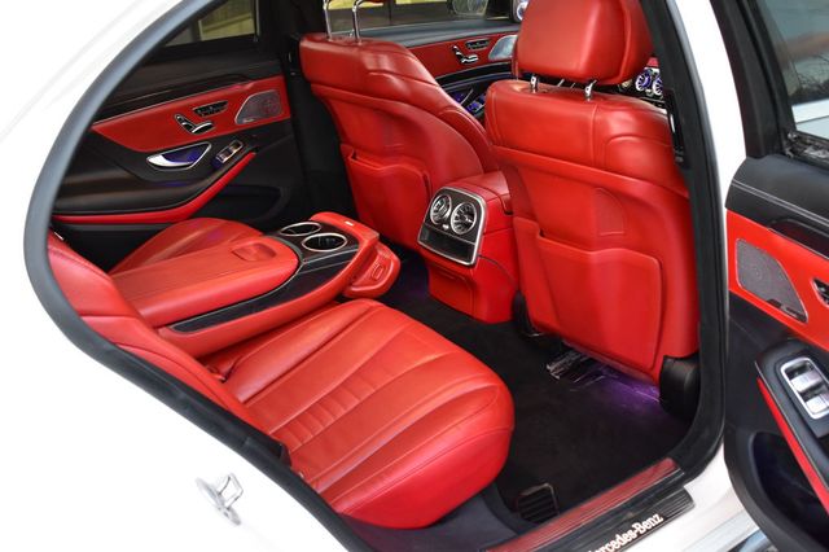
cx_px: 414
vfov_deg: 35.5
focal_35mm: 38
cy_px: 276
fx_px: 863
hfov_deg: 51.3
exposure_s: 1/15
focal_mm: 25
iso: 1250
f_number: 6.3
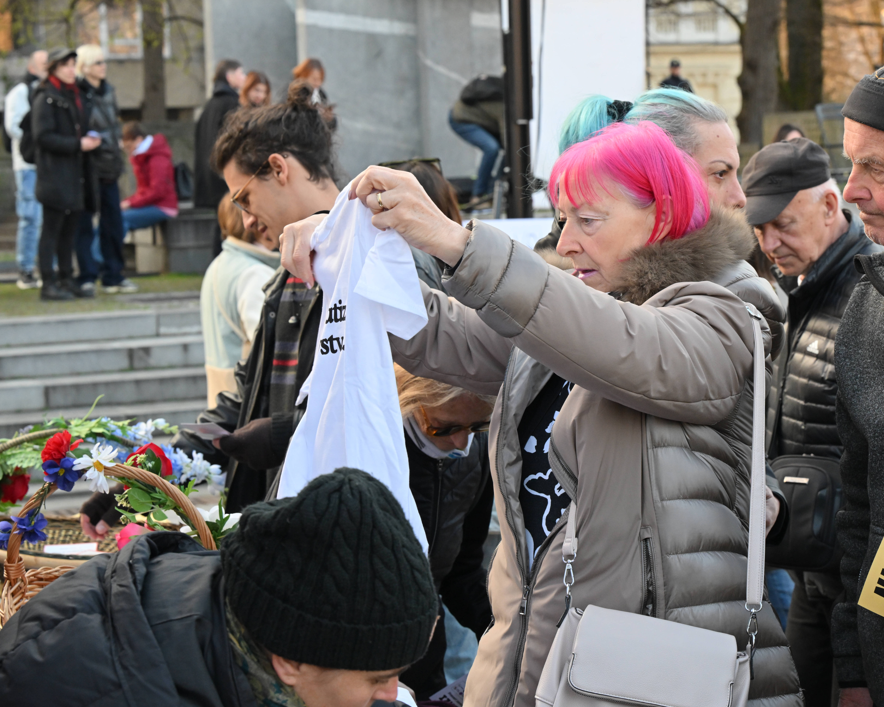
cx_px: 601
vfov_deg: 16.7
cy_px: 346
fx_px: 2407
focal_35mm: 92
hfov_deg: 20.7
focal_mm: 70
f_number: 8
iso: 1600
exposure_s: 1/320
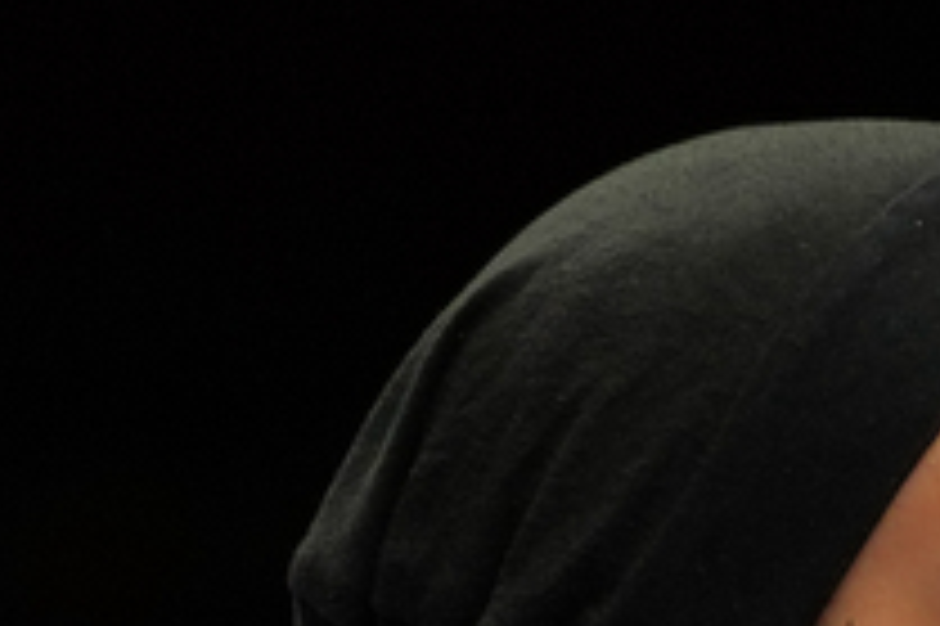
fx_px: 59824
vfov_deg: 0.6
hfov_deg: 0.9
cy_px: 1991
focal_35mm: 2293
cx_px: 2042
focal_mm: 200
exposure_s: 1/1000
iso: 320
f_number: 2.8
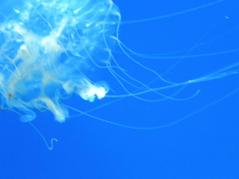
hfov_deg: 15.3
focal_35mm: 129
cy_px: 90
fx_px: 891
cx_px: 120
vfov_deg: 11.5
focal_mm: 23
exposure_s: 1/25.5
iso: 400
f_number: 5
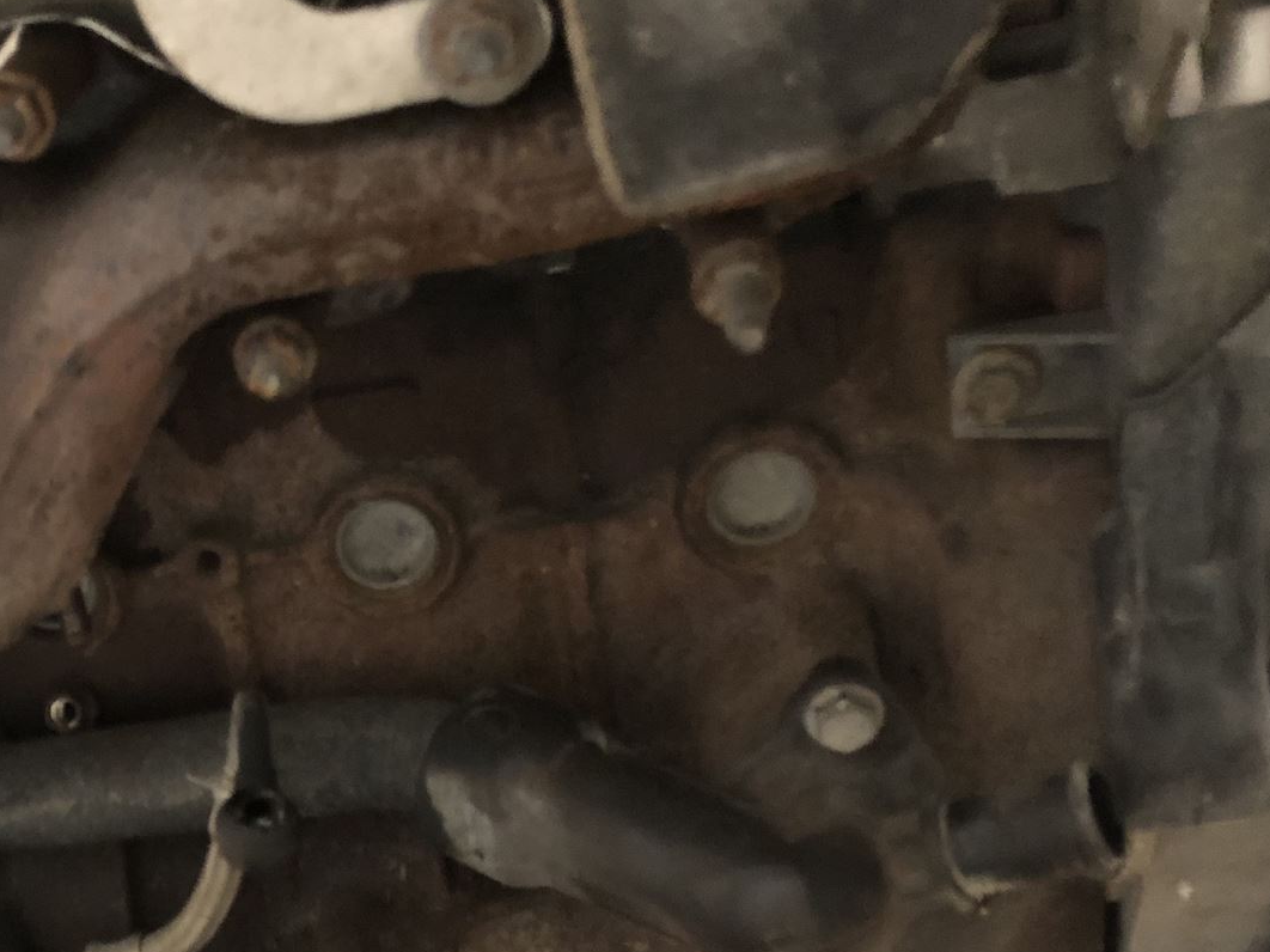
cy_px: 798
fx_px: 1981
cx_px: 188
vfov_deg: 26.4
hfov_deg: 34.1
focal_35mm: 54
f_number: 1.8
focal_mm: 3.99
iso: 125
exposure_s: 1/4
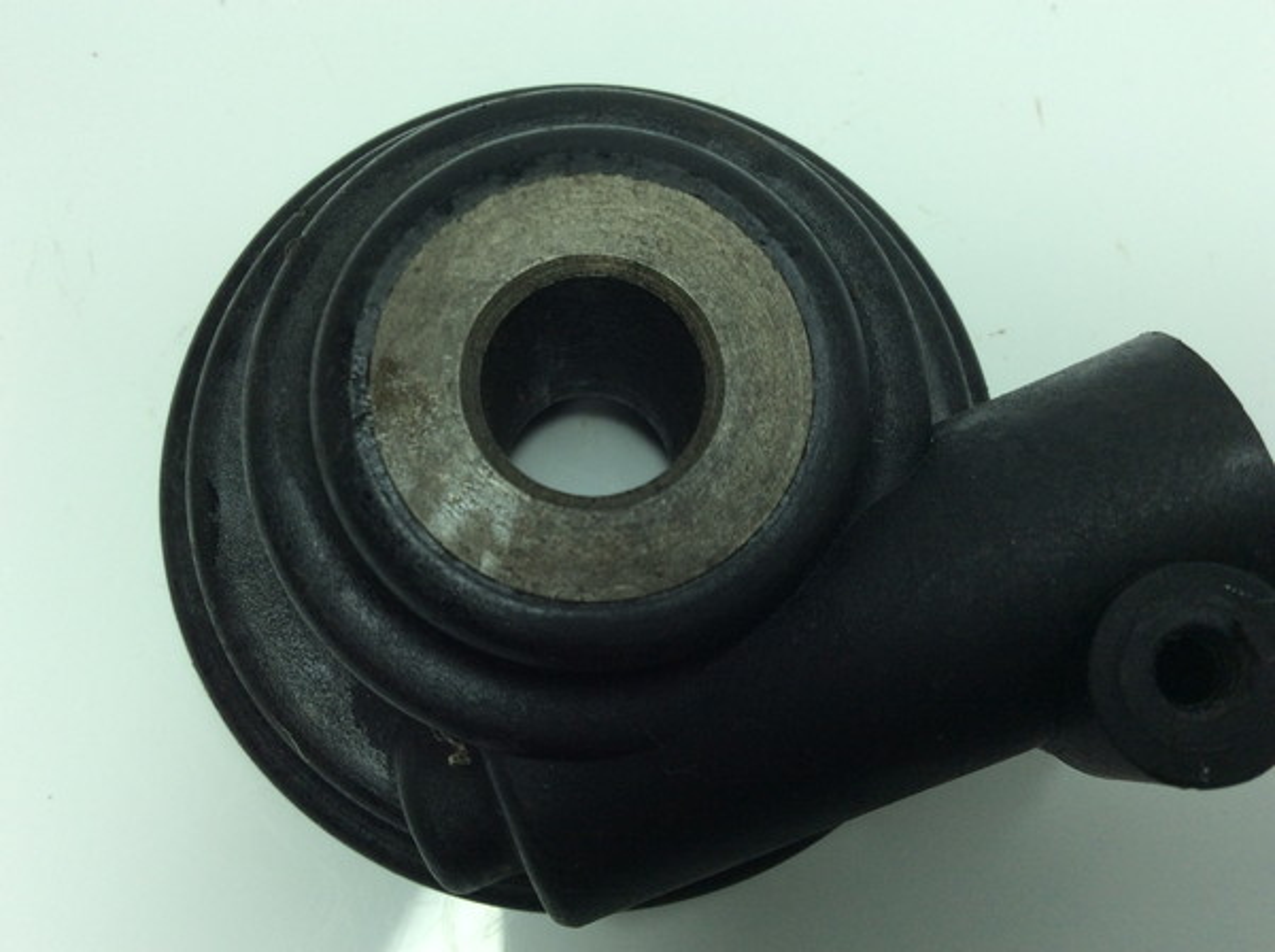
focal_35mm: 32
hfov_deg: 56.9
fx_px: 1177
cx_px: 638
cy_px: 476
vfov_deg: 44.0
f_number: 2.4
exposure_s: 1/332
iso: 32
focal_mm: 3.3
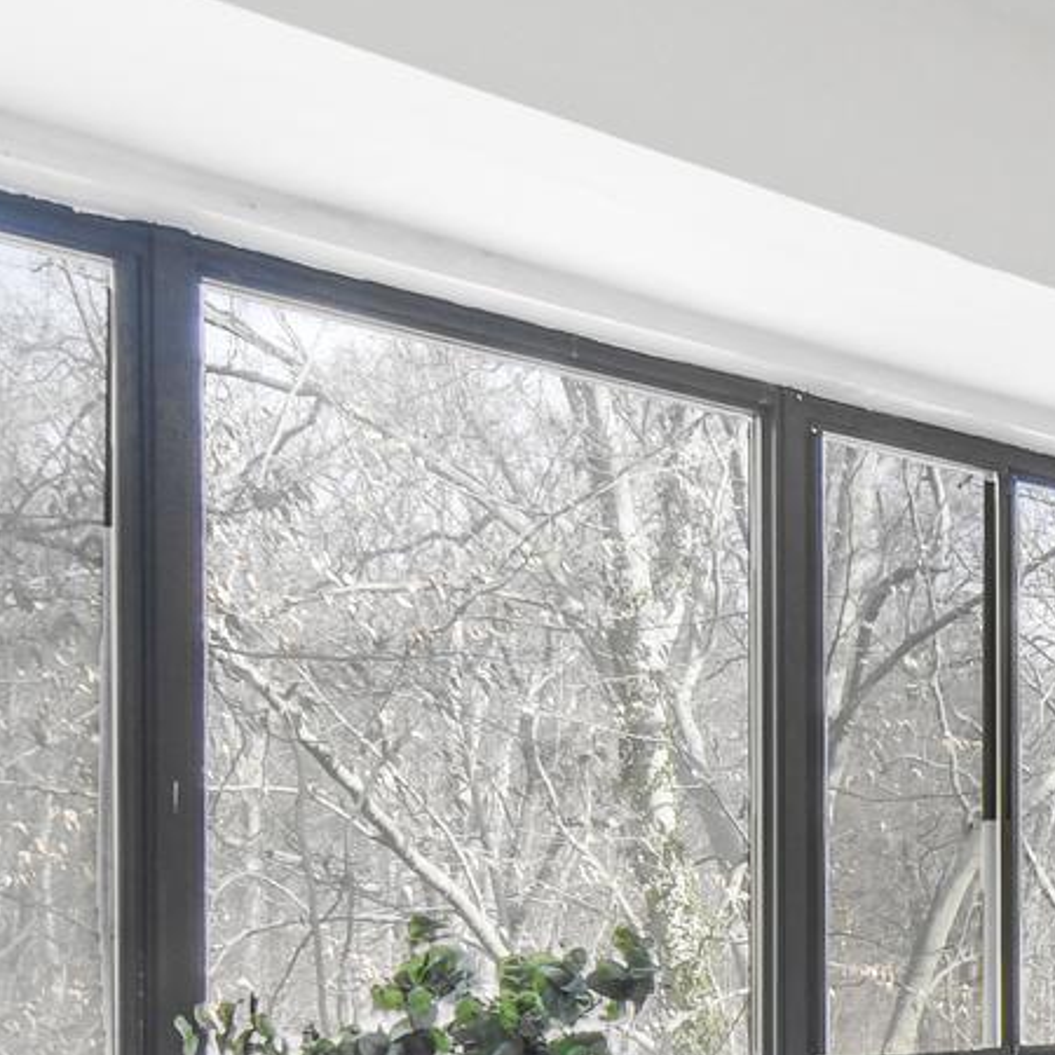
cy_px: 1061
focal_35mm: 58
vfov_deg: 27.8
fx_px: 2000
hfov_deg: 26.8
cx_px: 1198
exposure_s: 1/13
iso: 200
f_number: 8
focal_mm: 10
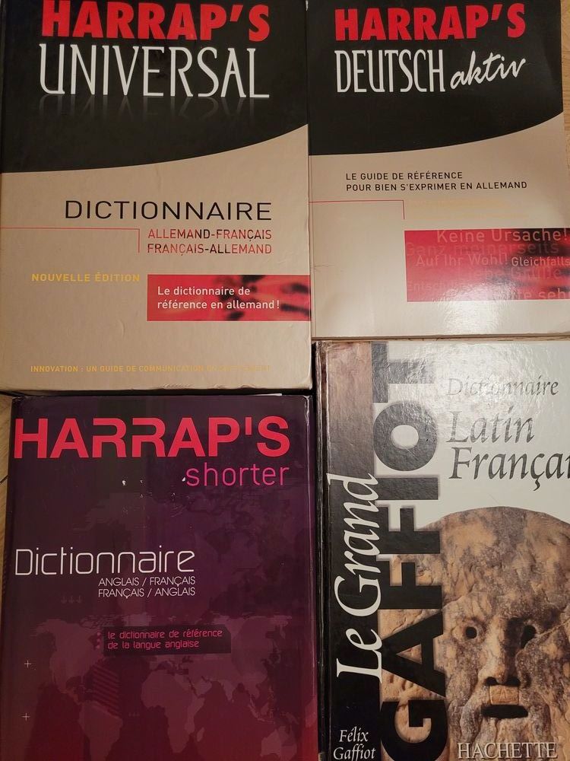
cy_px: 380
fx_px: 571
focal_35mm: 26
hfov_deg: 53.1
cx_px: 285
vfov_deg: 67.3
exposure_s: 1/33
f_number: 1.8
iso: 640
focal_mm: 5.4
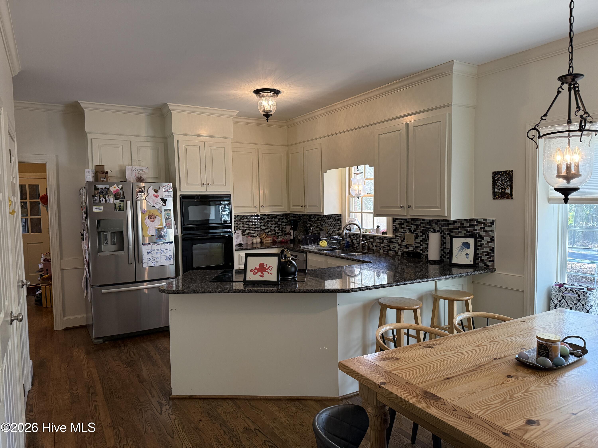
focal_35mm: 24
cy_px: 224
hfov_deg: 71.6
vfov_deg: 56.8
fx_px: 415
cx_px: 299
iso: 320
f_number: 1.78
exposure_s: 1/120
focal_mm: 6.76
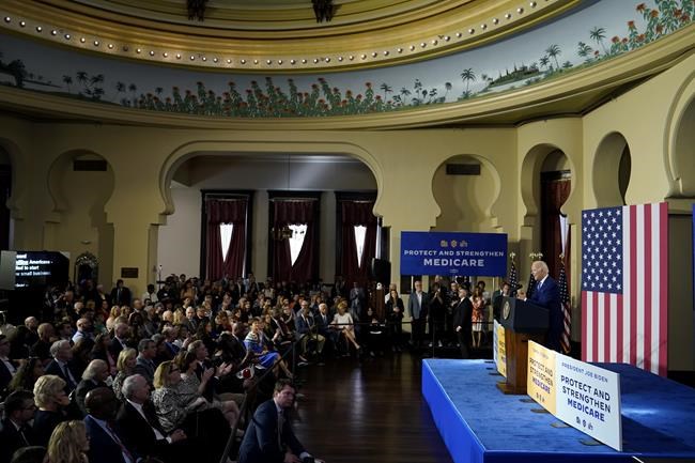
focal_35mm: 28
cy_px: 232
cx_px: 348
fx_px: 540
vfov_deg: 46.4
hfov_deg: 65.5
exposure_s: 1/400
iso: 3200
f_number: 4
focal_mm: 28
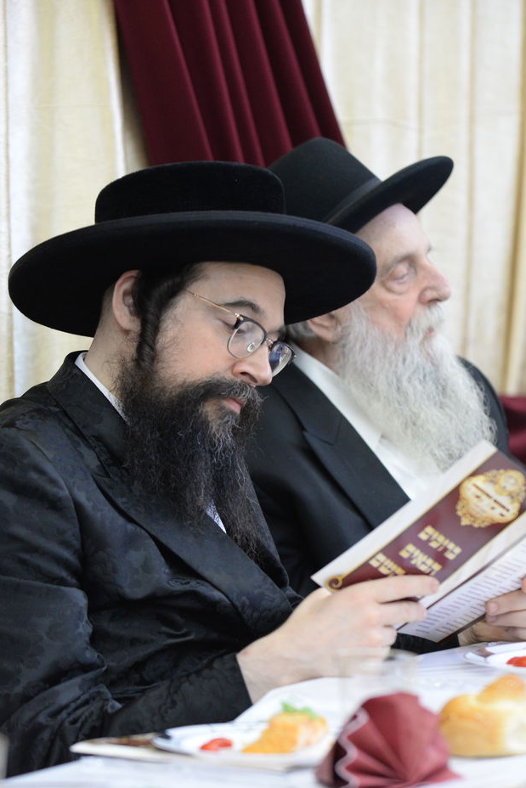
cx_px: 236
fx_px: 3637
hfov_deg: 8.3
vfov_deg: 12.4
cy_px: 393
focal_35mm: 166
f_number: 2.8
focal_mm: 110
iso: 2000
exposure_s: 1/200
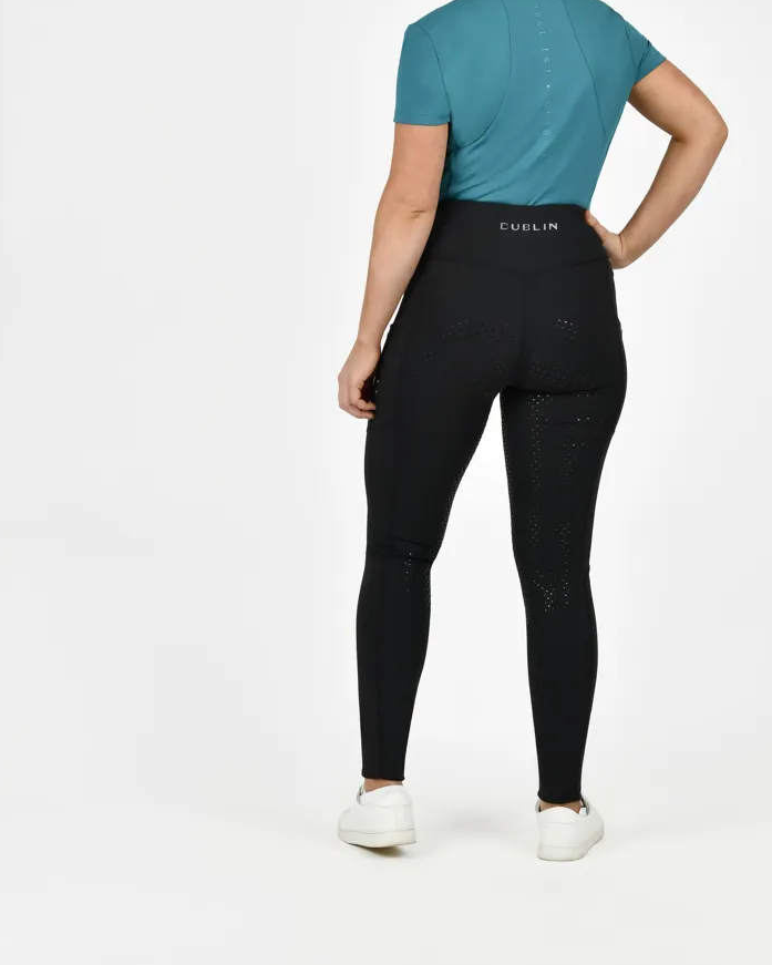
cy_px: 335
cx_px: 438
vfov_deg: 19.7
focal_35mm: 97
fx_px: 2770
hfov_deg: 15.9
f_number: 5.6
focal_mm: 75
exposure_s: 1/160
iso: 125
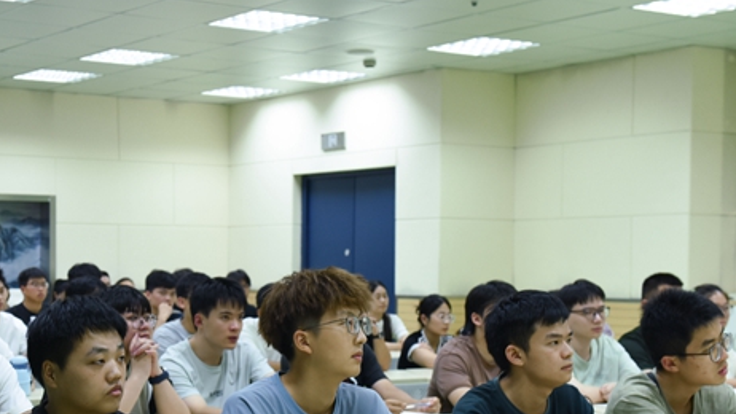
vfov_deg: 17.4
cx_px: 210
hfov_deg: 30.2
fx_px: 1347
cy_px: 312
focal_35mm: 69
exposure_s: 1/160
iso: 800
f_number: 5
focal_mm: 38
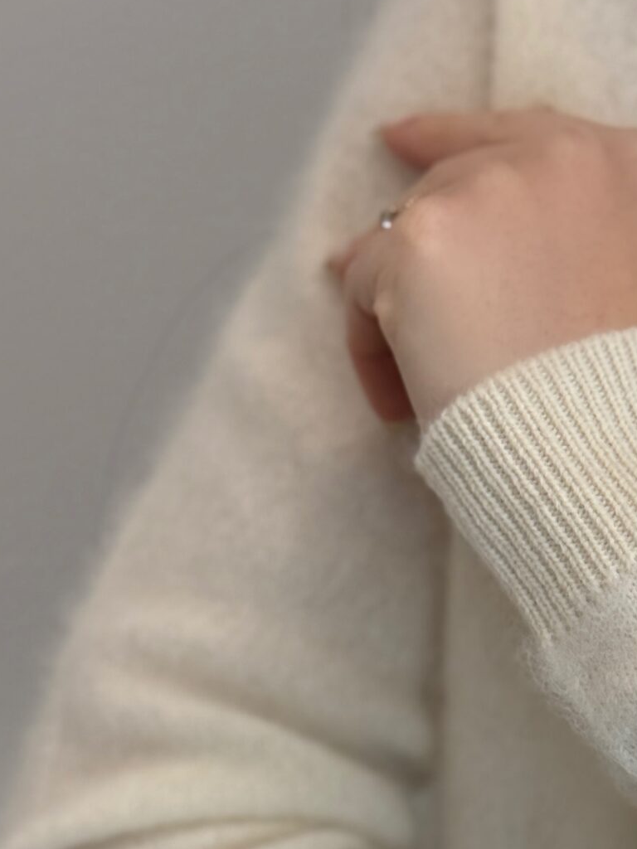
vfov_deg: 16.2
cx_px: 726
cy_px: 798
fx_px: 2944
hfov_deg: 12.1
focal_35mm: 120
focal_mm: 6.76
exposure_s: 1/601
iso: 80
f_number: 1.78
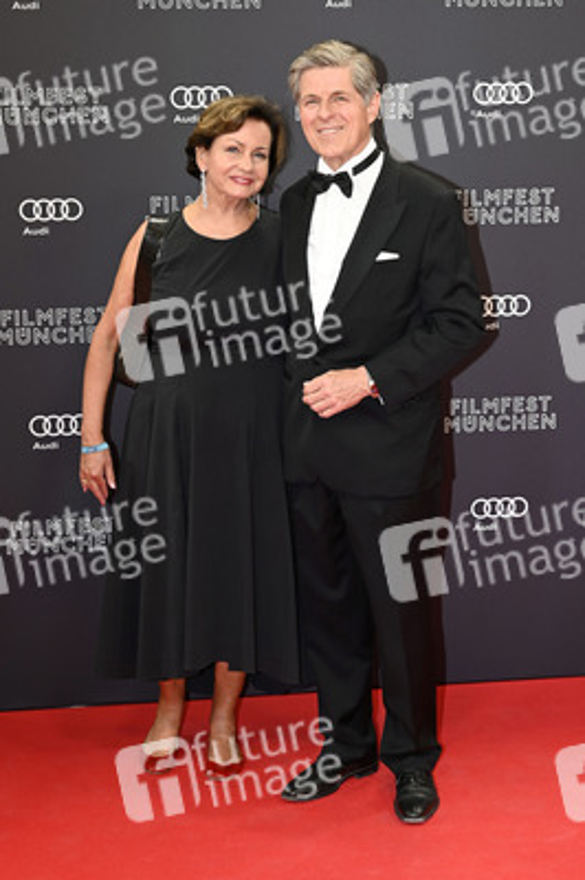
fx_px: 1392
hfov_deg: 23.7
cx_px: 292
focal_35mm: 57
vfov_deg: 35.1
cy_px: 440
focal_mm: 57
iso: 640
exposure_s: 1/125
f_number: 6.3
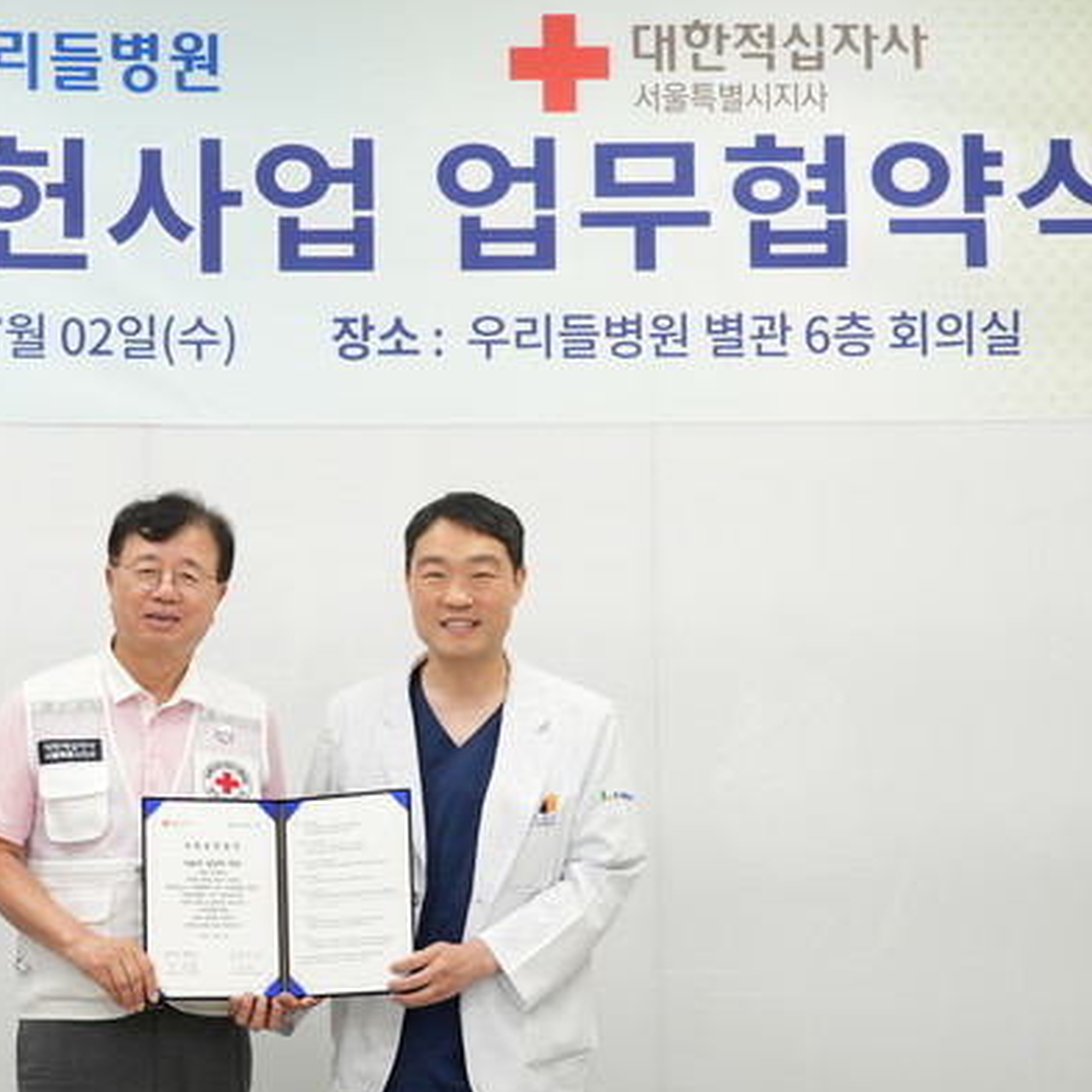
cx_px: 328
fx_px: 2641
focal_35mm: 74
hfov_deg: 23.2
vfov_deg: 23.4
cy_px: 547
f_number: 5
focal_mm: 38
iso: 800
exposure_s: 1/64
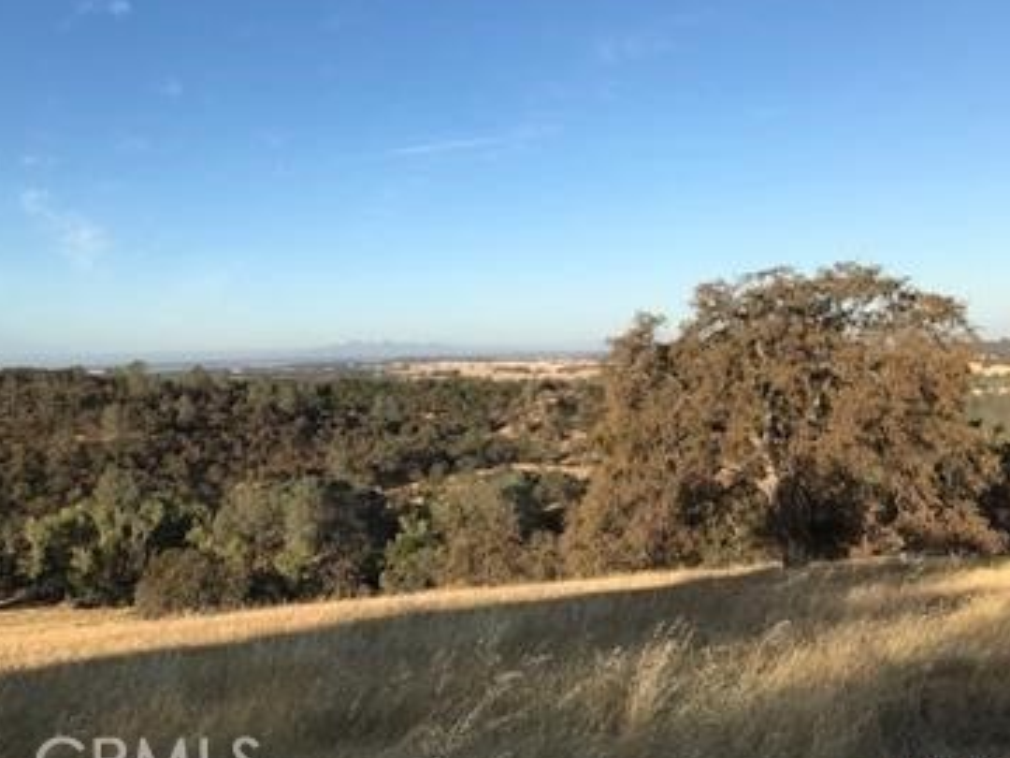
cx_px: 387
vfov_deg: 40.6
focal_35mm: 35
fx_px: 1021
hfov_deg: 52.1
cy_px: 330
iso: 20
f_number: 1.8
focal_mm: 3.99
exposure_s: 1/1996
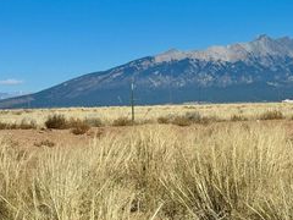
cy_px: 95
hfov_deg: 19.4
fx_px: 846
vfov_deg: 14.8
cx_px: 239
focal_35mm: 100
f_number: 1.78
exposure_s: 1/10526
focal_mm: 6.76
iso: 80
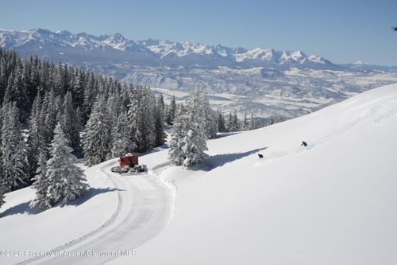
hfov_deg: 35.7
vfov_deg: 24.2
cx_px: 198
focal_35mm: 56
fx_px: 617
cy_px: 132
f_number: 7.1
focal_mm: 56
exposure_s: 1/500
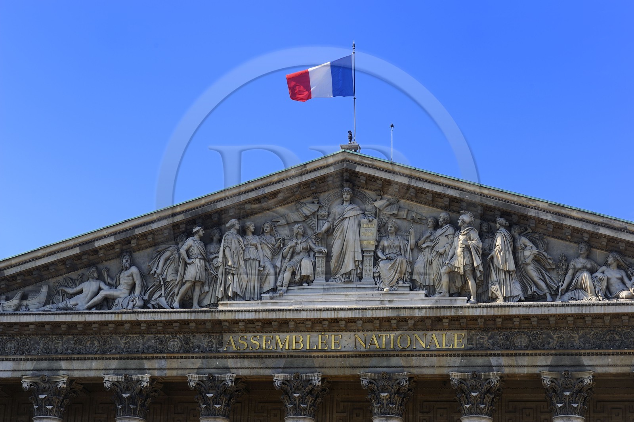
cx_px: 317
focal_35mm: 92
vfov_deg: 14.8
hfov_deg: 22.2
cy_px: 211
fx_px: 1619
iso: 200
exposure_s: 1/250
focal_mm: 92
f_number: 7.1
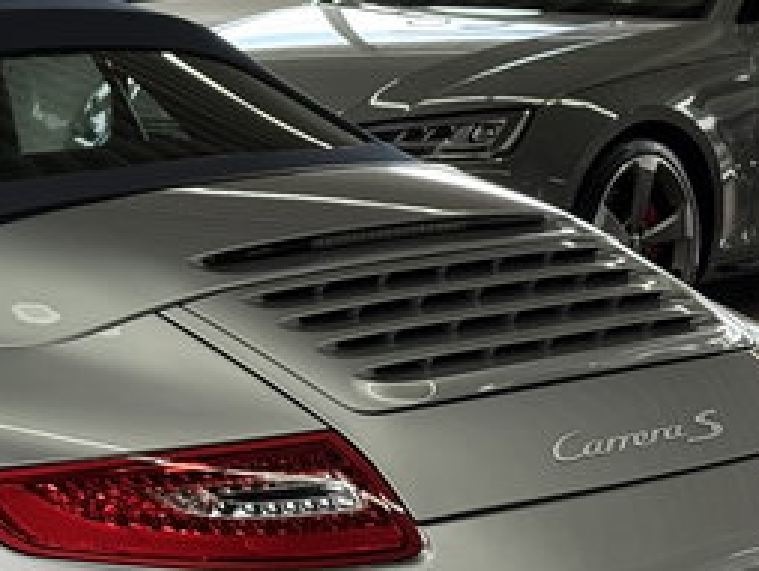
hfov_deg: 13.2
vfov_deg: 10.2
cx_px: -155
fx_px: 3182
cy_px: 191
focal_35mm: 145
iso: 80
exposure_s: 1/121
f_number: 1.78
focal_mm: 6.76
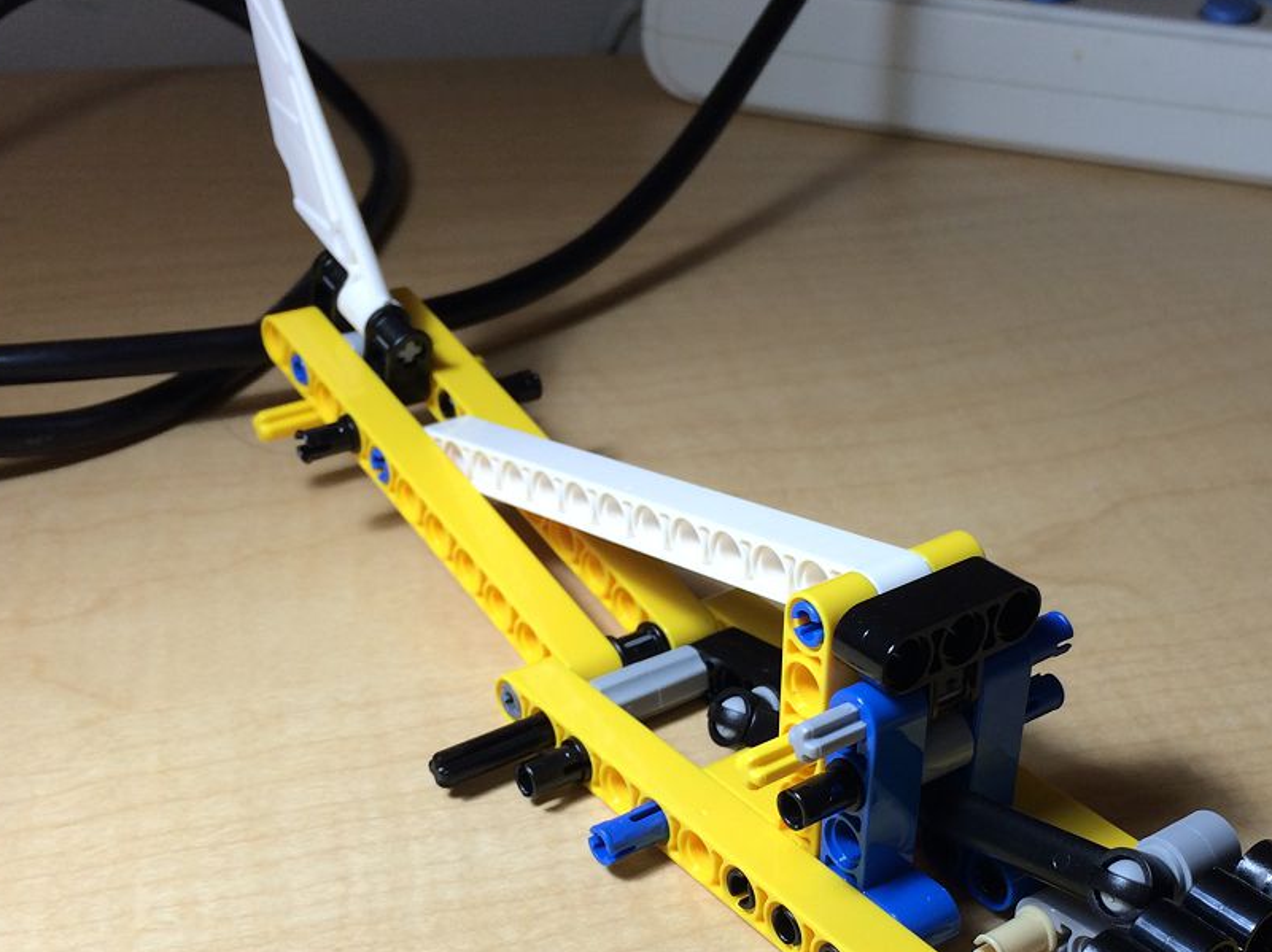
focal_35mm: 49
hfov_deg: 38.8
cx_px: 763
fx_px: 1799
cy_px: 691
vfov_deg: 29.3
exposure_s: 1/60
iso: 50
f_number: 2.2
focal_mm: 4.12
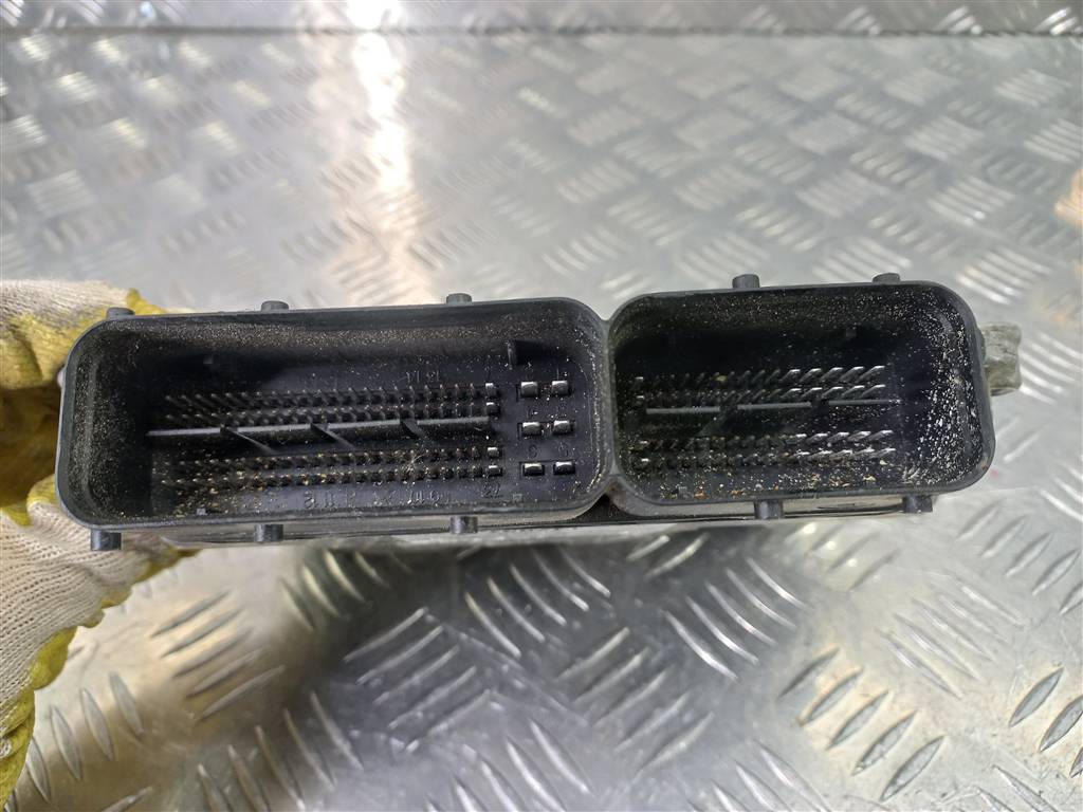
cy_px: 406
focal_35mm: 25
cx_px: 542
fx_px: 782
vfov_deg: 54.9
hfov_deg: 69.4
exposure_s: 1/50
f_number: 1.8
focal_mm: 4.6
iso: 160
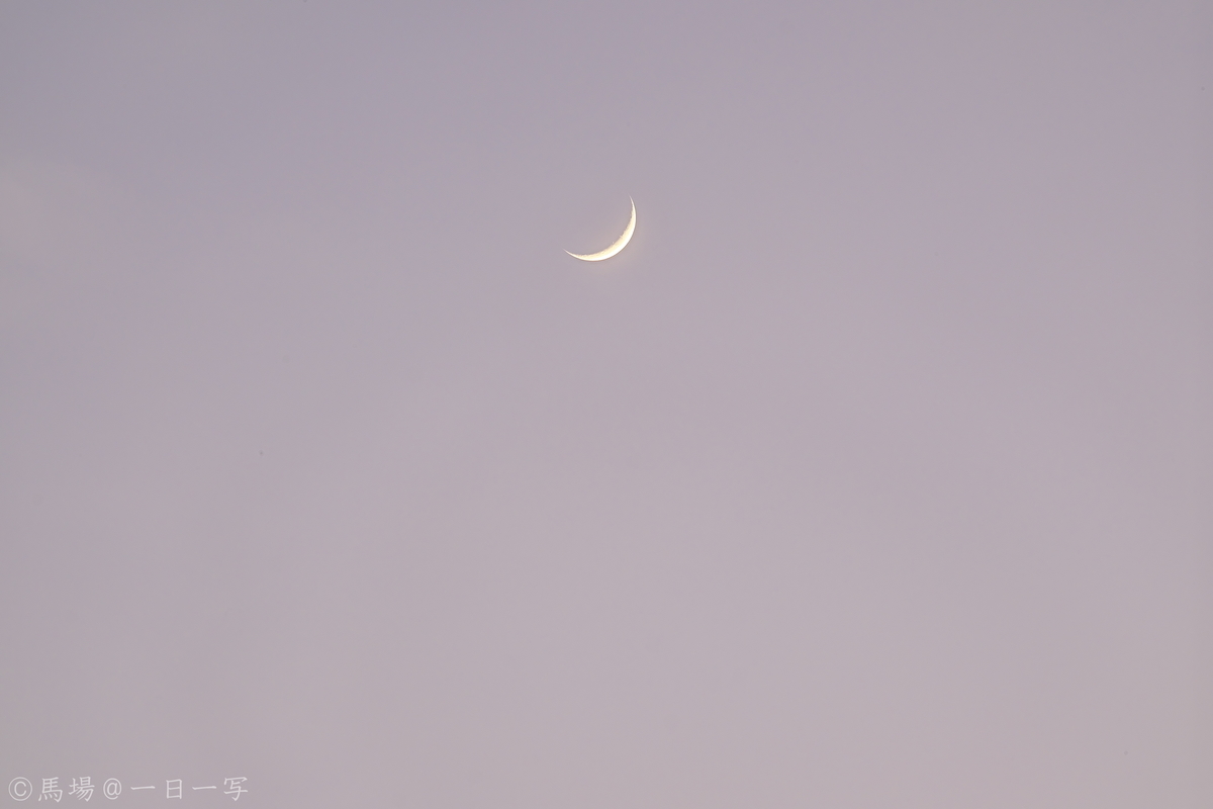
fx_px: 8625
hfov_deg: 8.0
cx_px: 606
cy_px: 404
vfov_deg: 5.4
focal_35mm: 256
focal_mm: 170.5
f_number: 13
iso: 400
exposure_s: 1/2
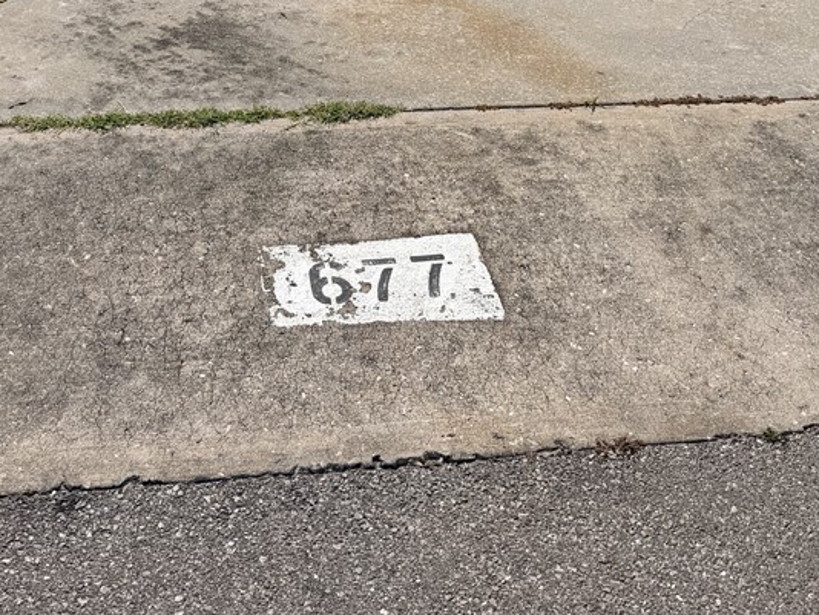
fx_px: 1089
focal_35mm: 46
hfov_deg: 41.2
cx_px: 367
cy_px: 61
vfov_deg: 30.2
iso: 80
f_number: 1.78
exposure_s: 1/10309
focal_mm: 6.76
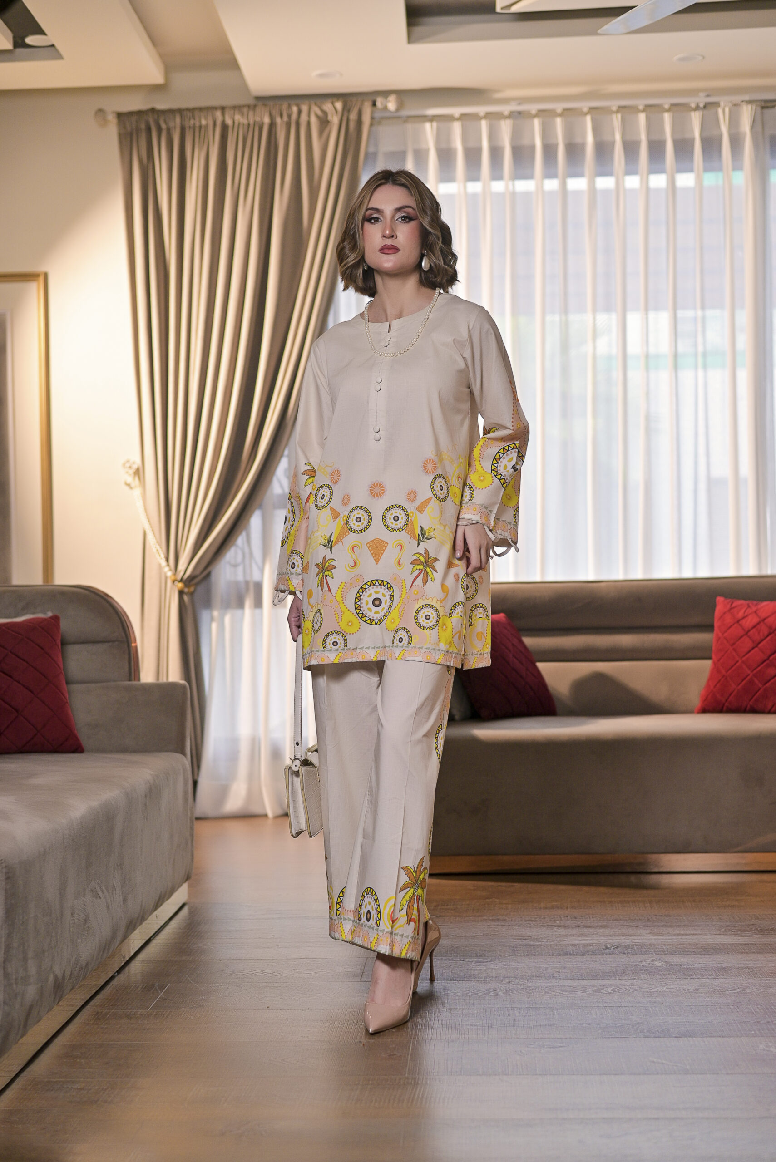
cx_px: 388
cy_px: 581
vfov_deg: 39.6
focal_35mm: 50
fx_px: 1615
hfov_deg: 27.0
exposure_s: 1/125
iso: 320
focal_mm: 50
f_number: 2.8
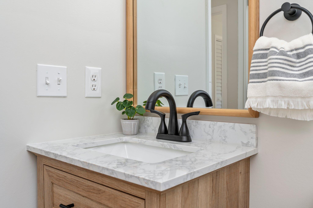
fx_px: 256
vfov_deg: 44.2
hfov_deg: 62.8
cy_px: 104
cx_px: 156
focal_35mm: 30
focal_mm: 29.5
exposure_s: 1/60
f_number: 9
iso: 200
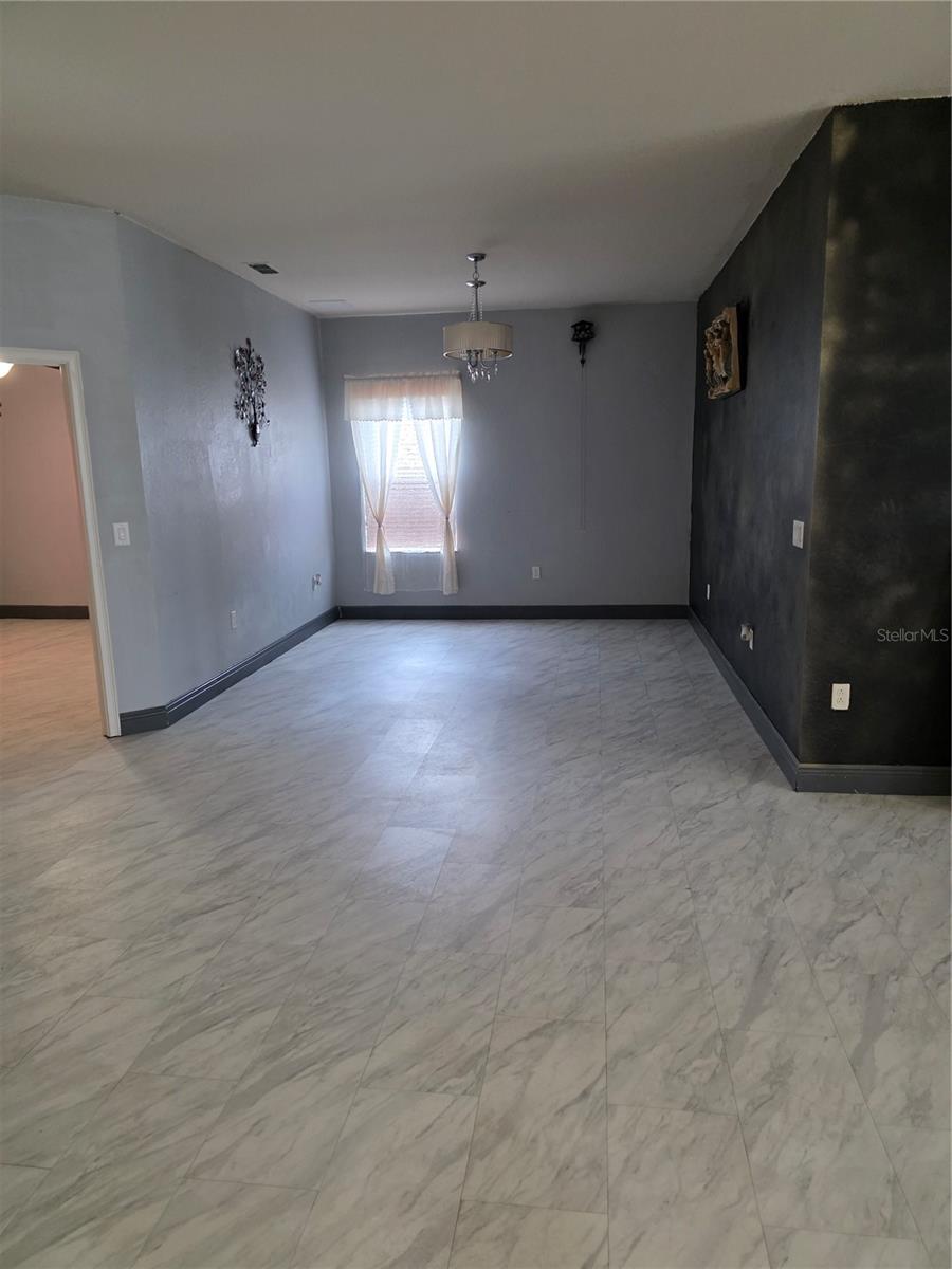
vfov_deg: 73.9
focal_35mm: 23
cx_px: 476
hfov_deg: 58.9
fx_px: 843
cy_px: 634
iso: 800
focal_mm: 6.3
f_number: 1.7
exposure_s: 1/120
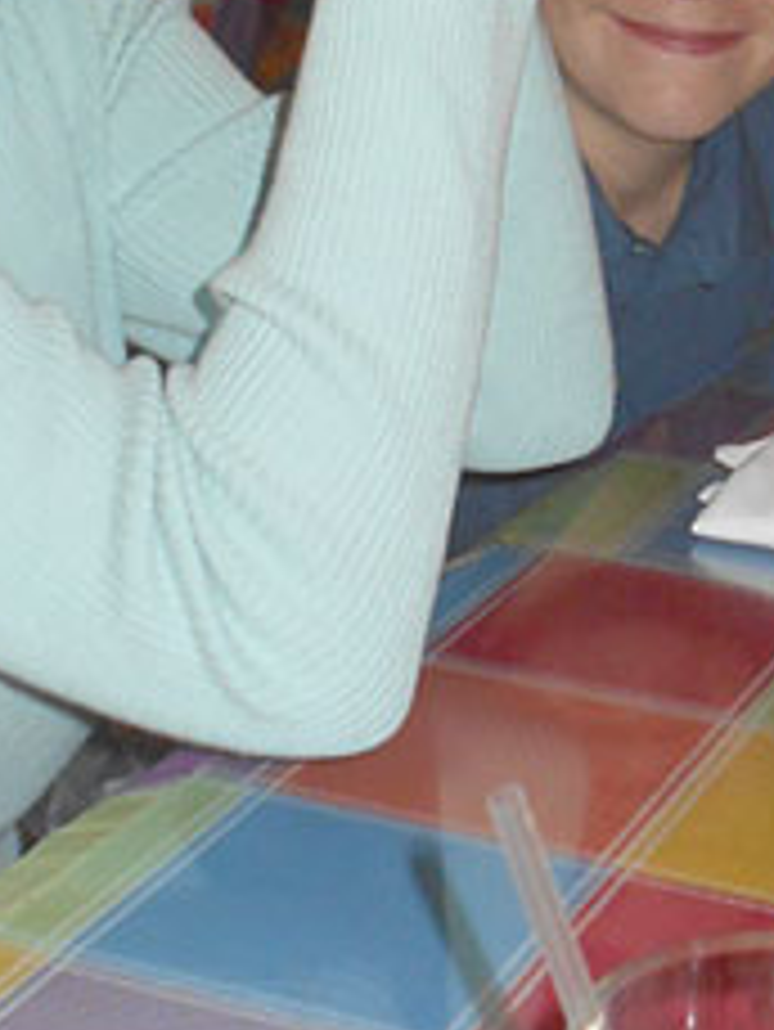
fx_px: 2889
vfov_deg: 19.4
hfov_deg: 15.3
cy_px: -85
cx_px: 414
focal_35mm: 97
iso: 200
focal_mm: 6.7
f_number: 3.9
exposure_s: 1/30
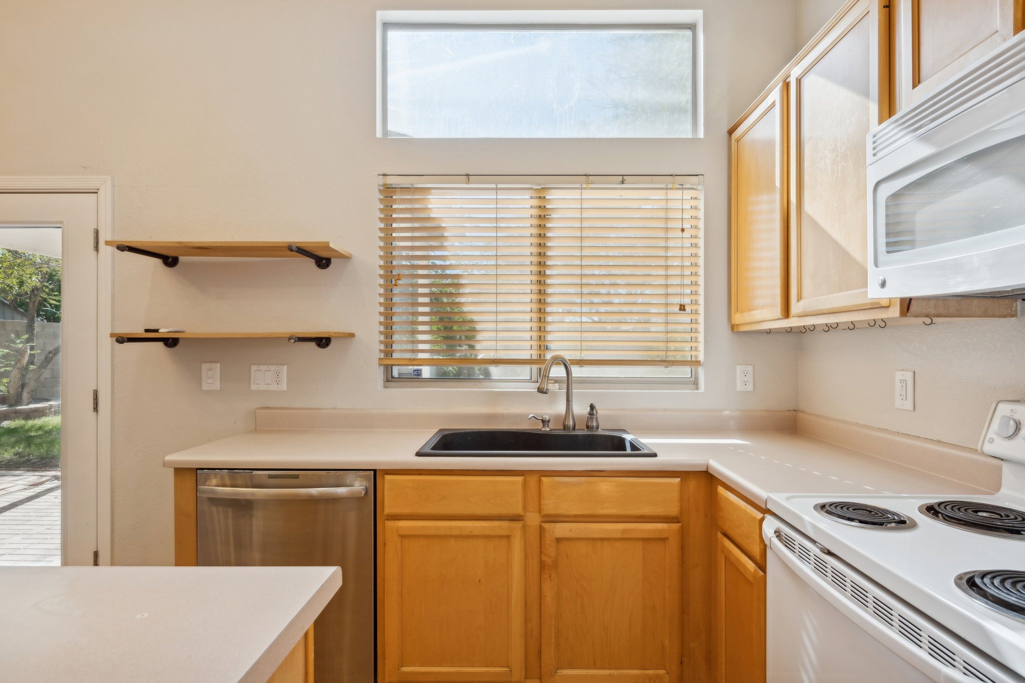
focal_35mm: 18
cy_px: 342
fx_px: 527
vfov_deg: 65.9
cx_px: 512
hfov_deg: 88.4
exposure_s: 1/125
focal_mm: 18.5
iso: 320
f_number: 8
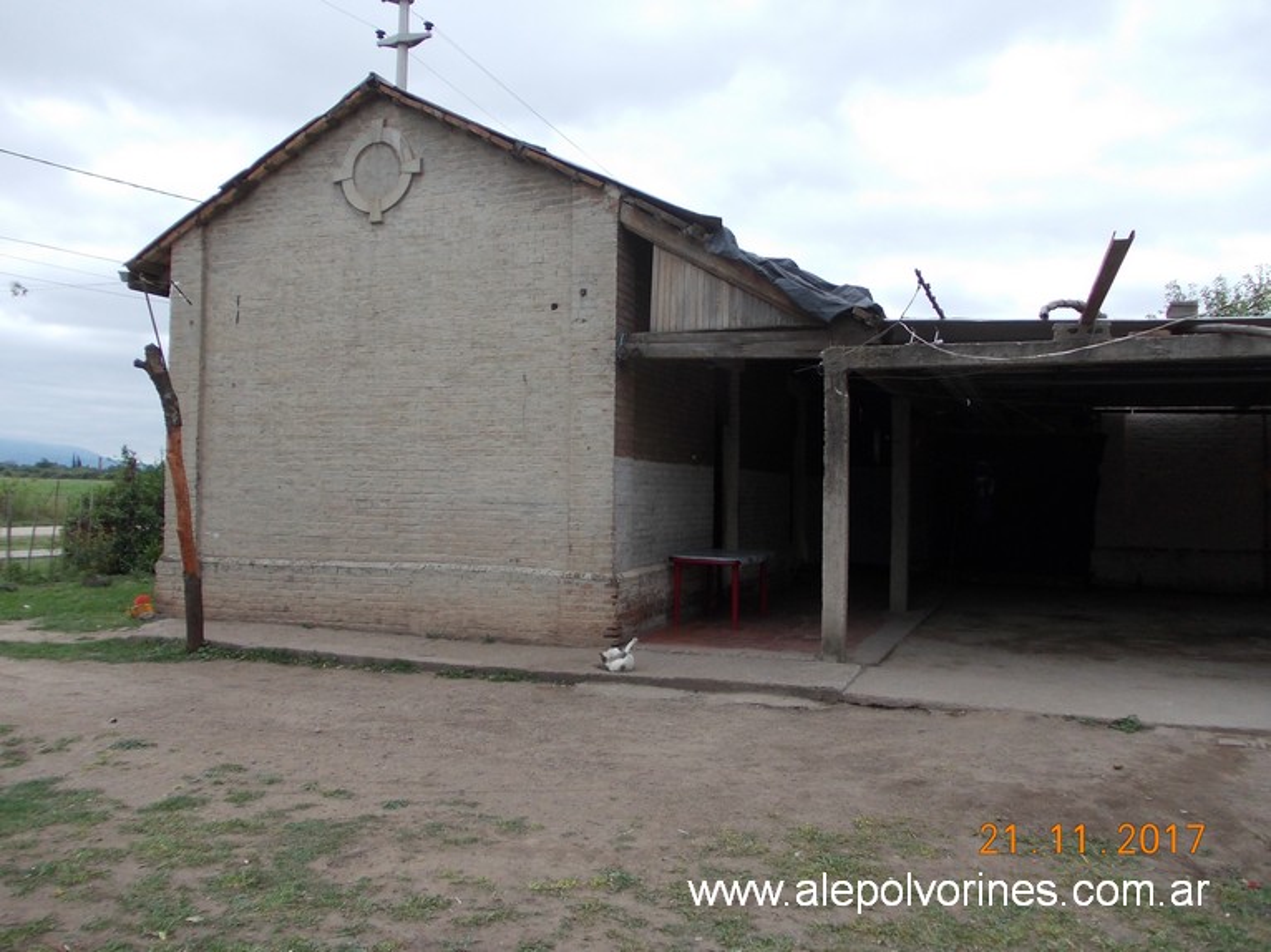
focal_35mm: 28
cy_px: 476
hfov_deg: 63.5
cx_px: 636
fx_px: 1028
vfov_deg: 49.7
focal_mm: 4
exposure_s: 1/400
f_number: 2.7
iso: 80
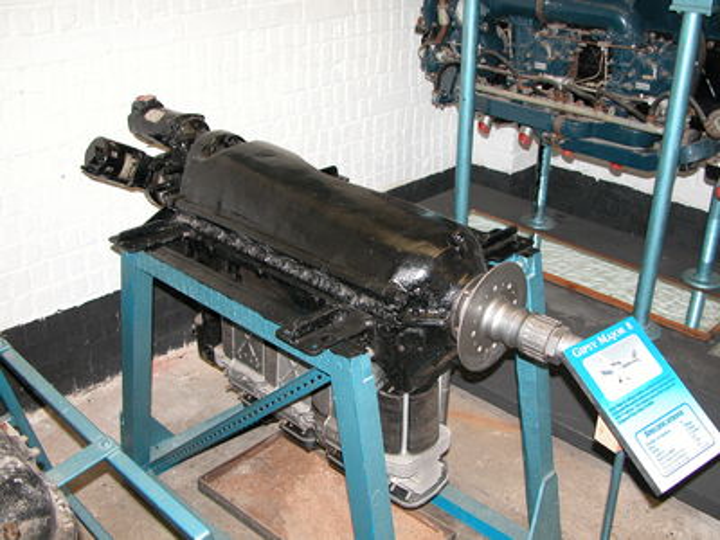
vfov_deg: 38.7
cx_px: 360
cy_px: 270
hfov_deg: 50.1
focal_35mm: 37
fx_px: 770
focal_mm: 9.5
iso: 100
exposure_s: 1/60
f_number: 2.8
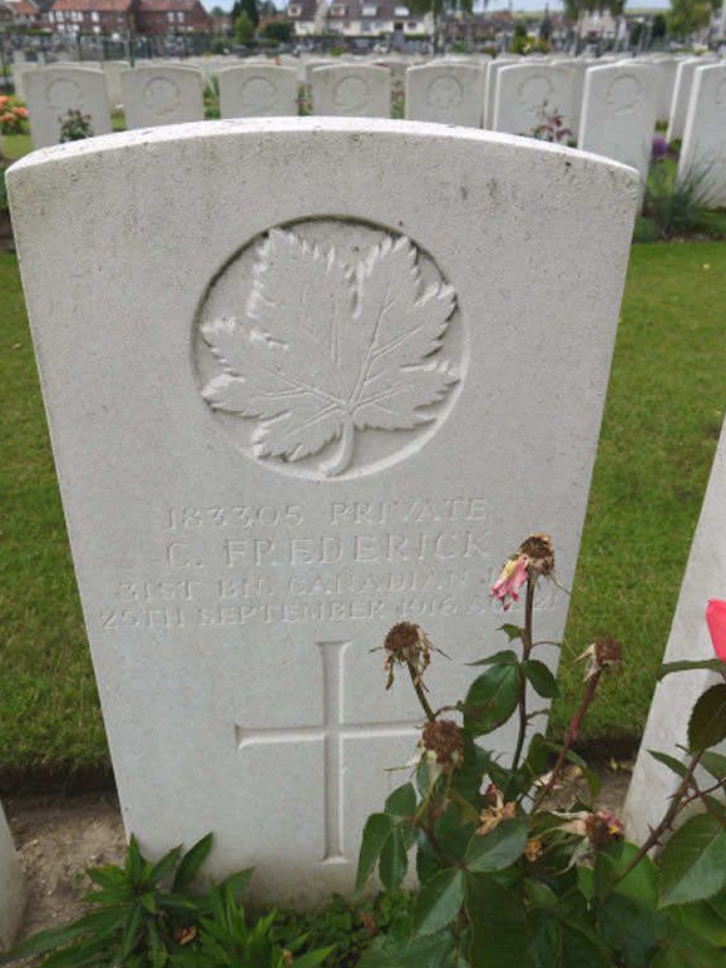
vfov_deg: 61.7
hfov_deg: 48.2
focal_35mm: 29
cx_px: 359
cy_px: 485
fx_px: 811
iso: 160
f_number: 7.1
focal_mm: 14
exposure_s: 1/400
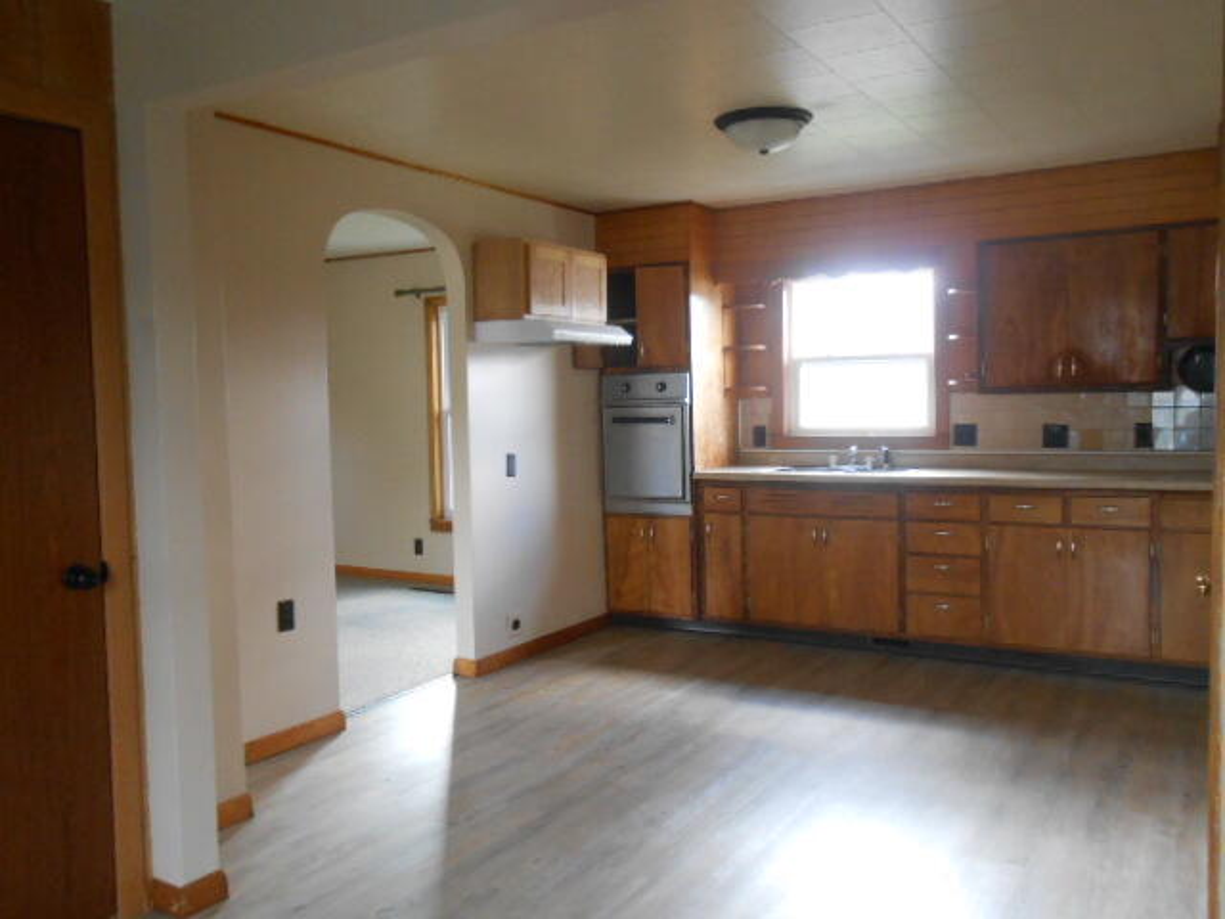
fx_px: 1062
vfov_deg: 46.8
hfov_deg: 60.0
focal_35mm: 30
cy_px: 460
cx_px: 612
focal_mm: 5.3
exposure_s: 1/25
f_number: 3.8
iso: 400
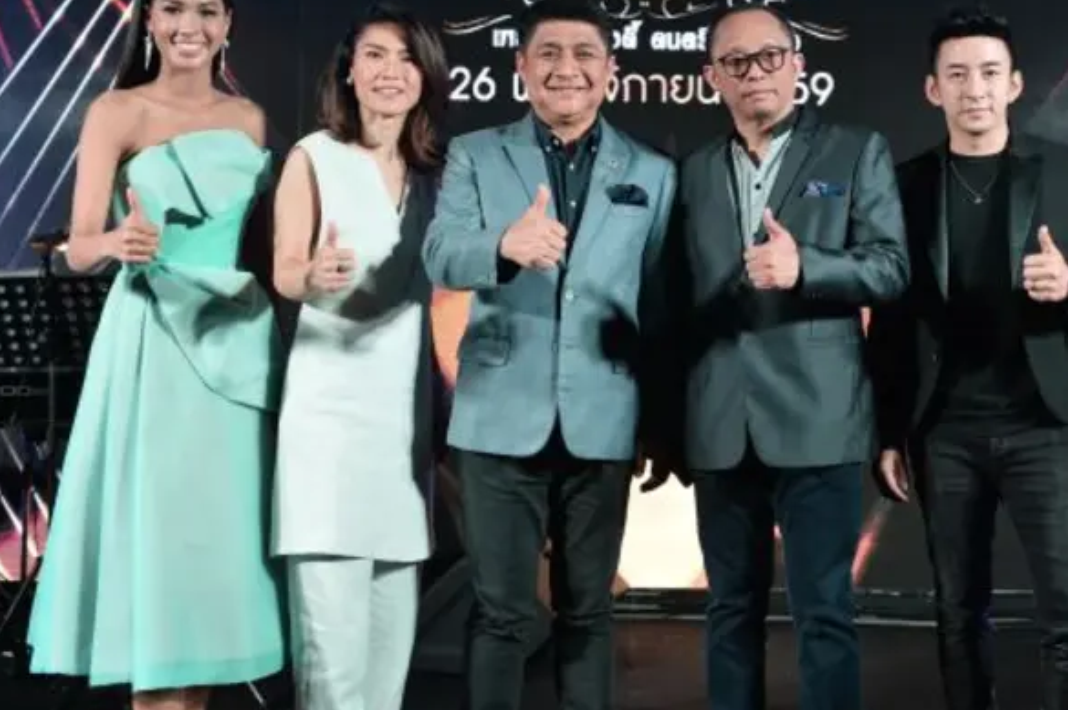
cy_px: 240
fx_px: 1660
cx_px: 701
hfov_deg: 35.4
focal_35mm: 56
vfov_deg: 24.0
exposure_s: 1/160
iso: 1600
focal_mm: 42
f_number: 4
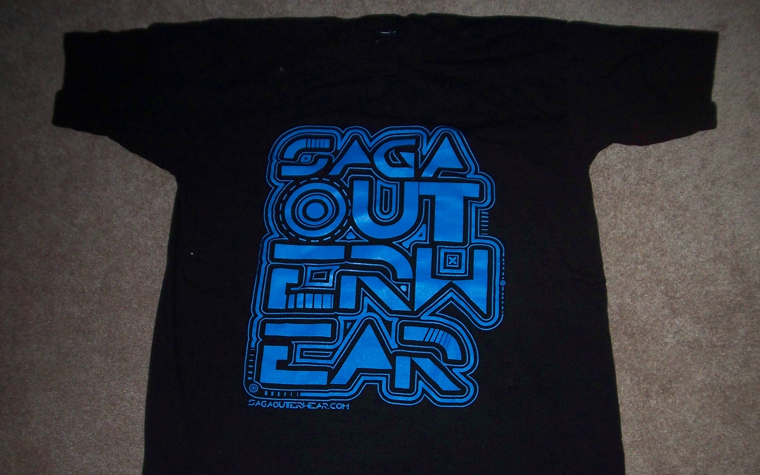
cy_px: 274
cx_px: 376
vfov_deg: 31.2
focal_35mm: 41
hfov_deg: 48.2
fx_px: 849
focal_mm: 6.3
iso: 200
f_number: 3.9
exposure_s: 1/60
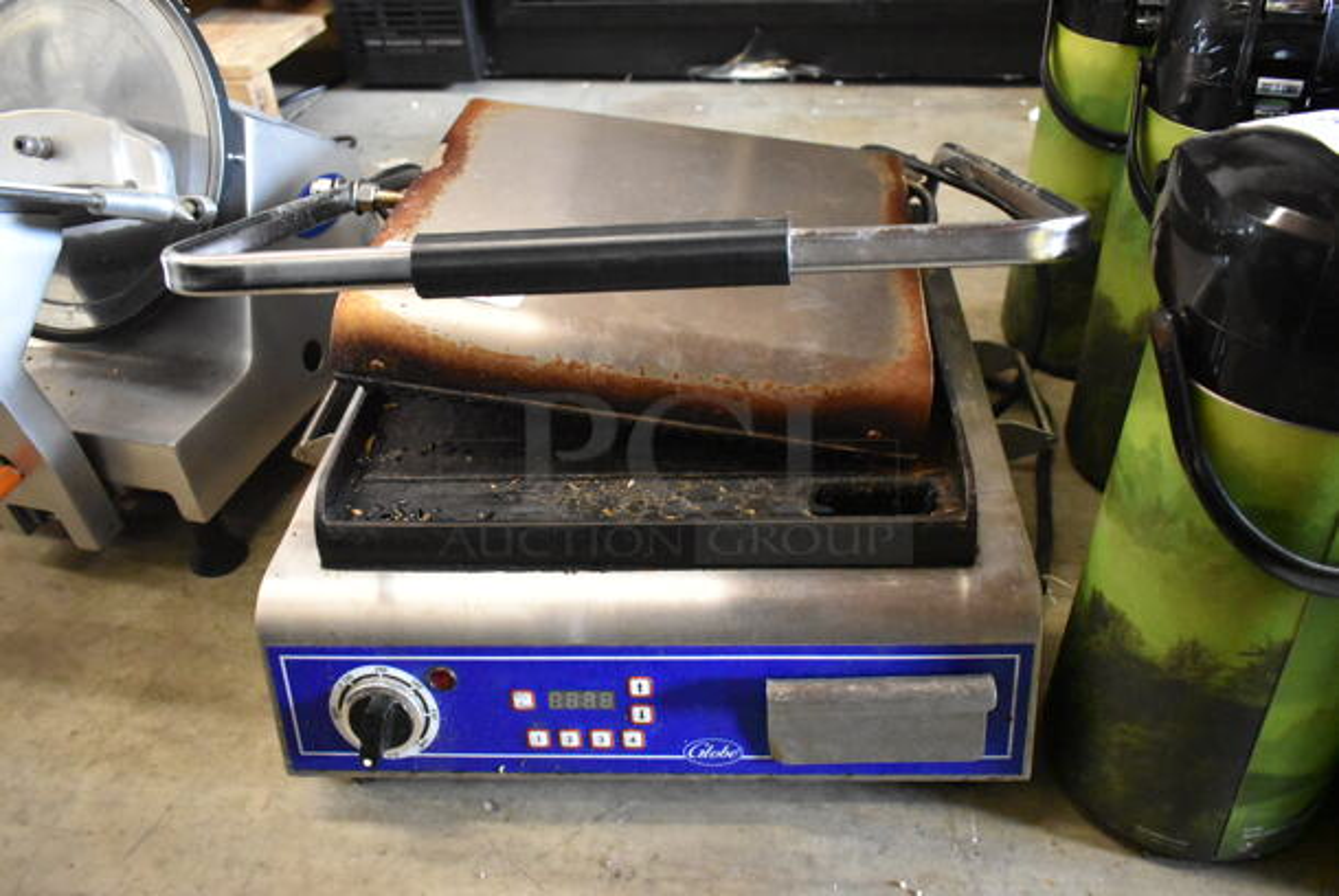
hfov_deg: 61.9
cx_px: 670
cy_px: 448
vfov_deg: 43.7
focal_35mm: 30
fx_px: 1117
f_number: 3.5
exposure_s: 1/125
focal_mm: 20
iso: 8000
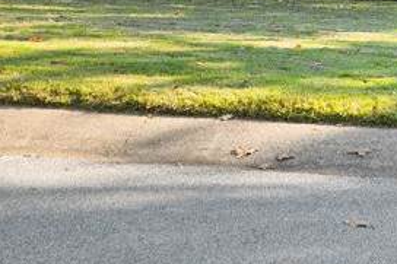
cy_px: -125
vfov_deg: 10.4
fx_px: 1400
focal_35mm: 127
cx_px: 628
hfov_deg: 14.8
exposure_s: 1/160
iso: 125
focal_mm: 27
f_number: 4
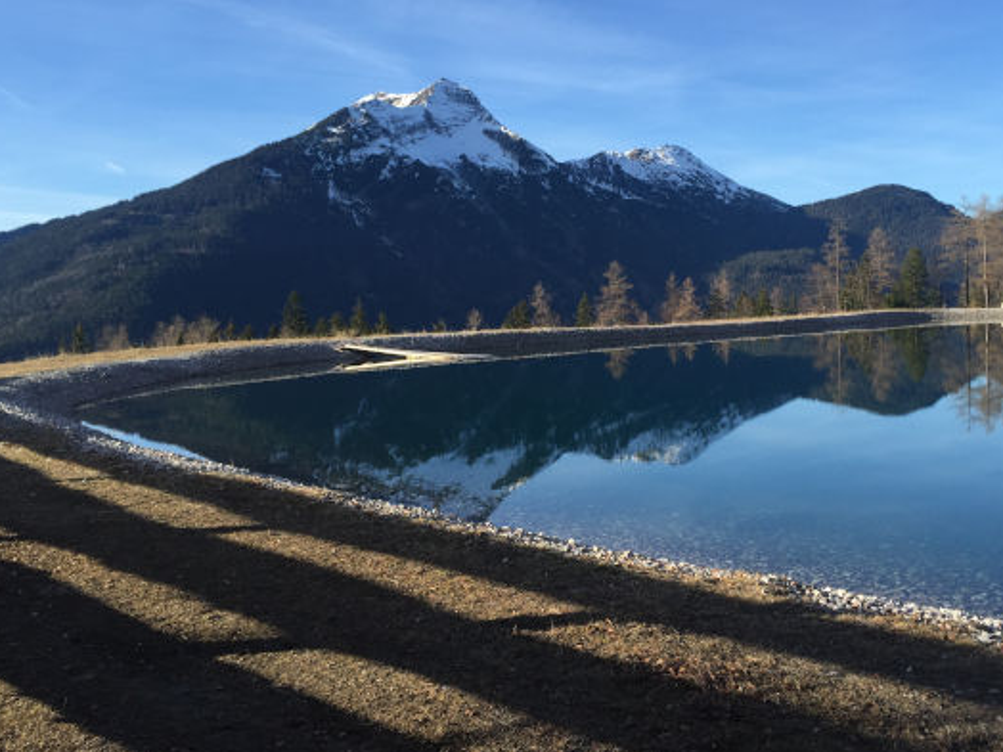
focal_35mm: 36
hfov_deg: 51.0
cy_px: 314
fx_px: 1043
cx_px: 597
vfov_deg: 39.5
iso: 32
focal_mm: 4.15
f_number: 2.2
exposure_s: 1/879
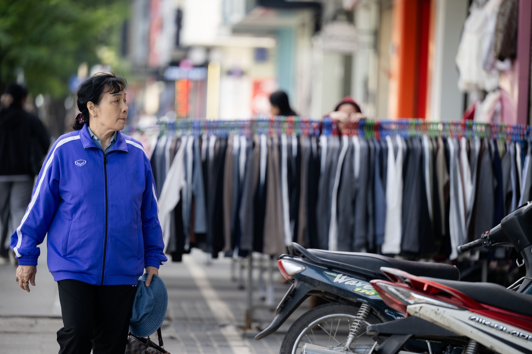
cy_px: 177
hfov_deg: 11.1
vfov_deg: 7.4
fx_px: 2733
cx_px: 266
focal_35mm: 185
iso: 250
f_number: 2.8
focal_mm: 185
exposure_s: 1/320
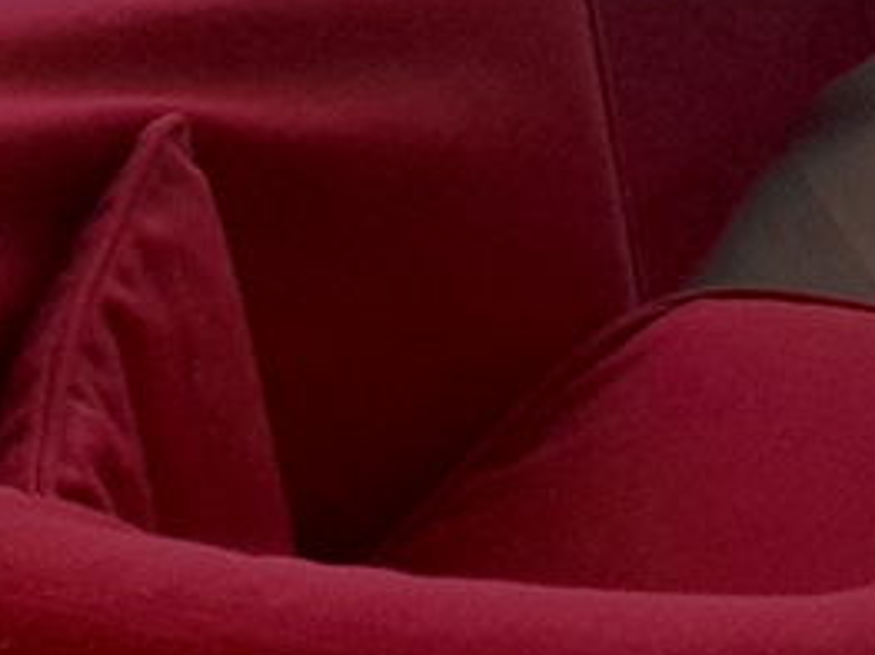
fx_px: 3840
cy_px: -1160
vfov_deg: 8.5
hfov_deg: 12.0
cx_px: 1584
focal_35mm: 152
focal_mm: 4.6
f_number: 2
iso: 32
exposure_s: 1/120
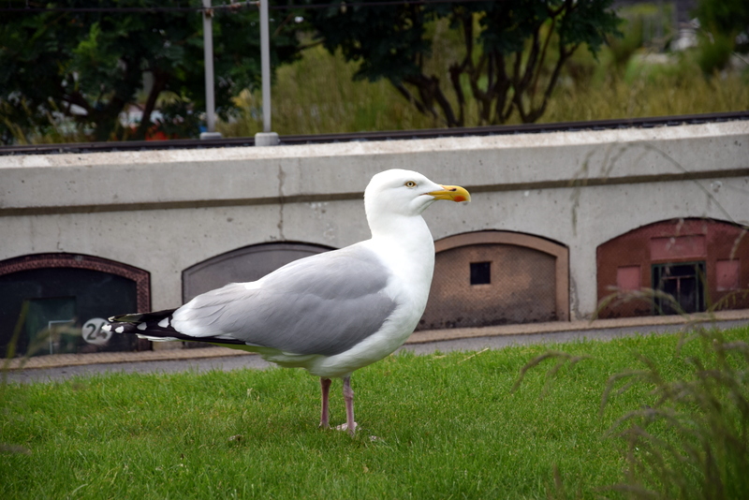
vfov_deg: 8.7
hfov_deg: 13.0
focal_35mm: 158
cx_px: 374
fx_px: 3278
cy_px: 250
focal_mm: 105
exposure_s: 1/125
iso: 125
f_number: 6.3
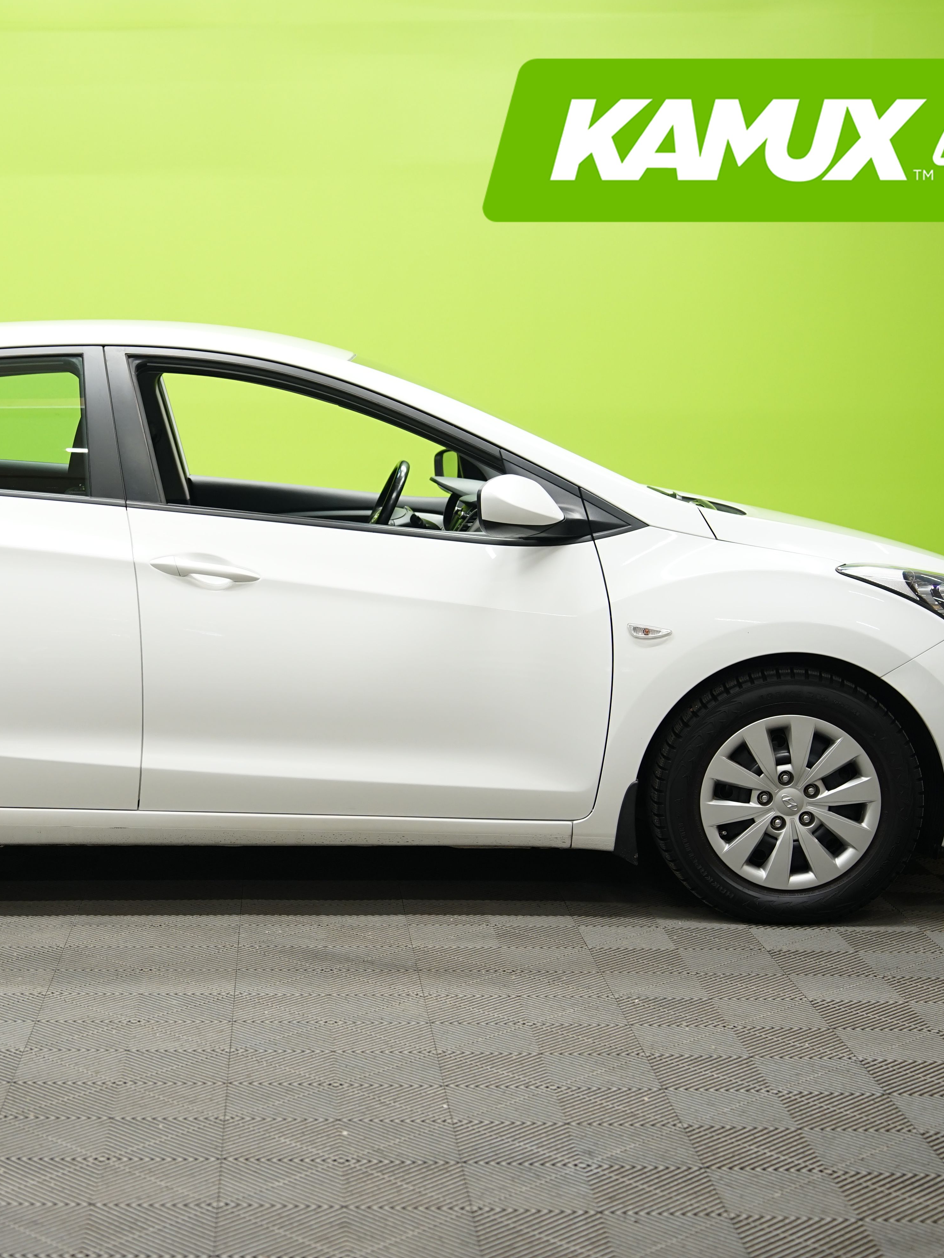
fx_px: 2218
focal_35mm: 61
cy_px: 631
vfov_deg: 31.7
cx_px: 244
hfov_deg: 23.8
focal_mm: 42
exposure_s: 1/40
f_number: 2.8
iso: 500
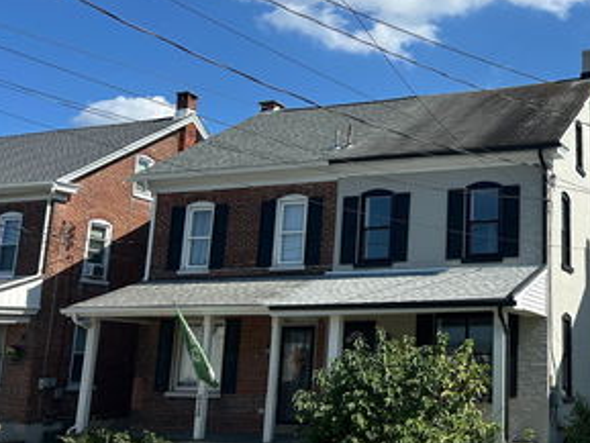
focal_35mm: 46
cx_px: 514
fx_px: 784
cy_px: 214
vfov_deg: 31.5
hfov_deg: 38.8
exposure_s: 1/4115
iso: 50
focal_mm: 5.7
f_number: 1.5
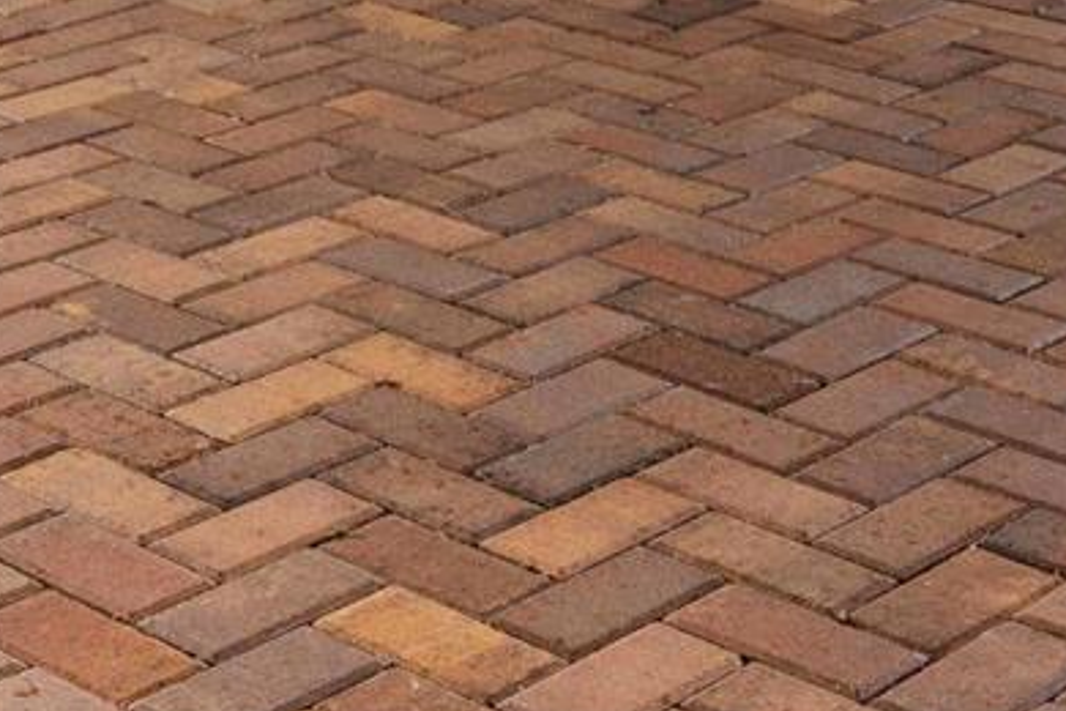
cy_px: -891
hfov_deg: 19.4
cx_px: 418
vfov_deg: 11.3
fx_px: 3109
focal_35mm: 105
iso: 100
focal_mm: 20
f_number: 5.6
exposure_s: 1/20
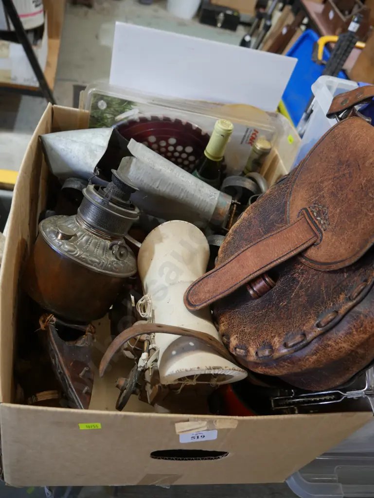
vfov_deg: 59.9
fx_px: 432
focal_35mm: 30
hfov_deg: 46.8
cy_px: 249
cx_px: 187
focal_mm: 15
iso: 400
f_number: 3.6
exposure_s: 1/60
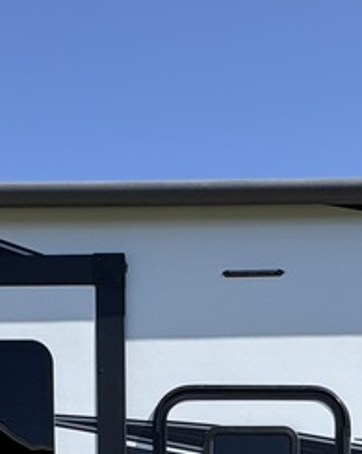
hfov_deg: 26.8
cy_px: 653
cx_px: 262
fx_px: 750
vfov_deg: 26.1
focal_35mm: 56
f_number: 2.2
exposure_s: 1/1256
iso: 40
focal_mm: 2.22
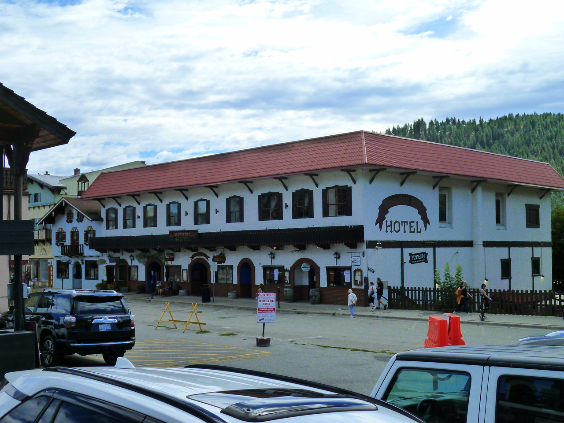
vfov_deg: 34.3
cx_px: 282
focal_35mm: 42
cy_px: 212
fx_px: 684
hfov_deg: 44.8
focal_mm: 7.6
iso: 200
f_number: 4.1
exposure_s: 1/500
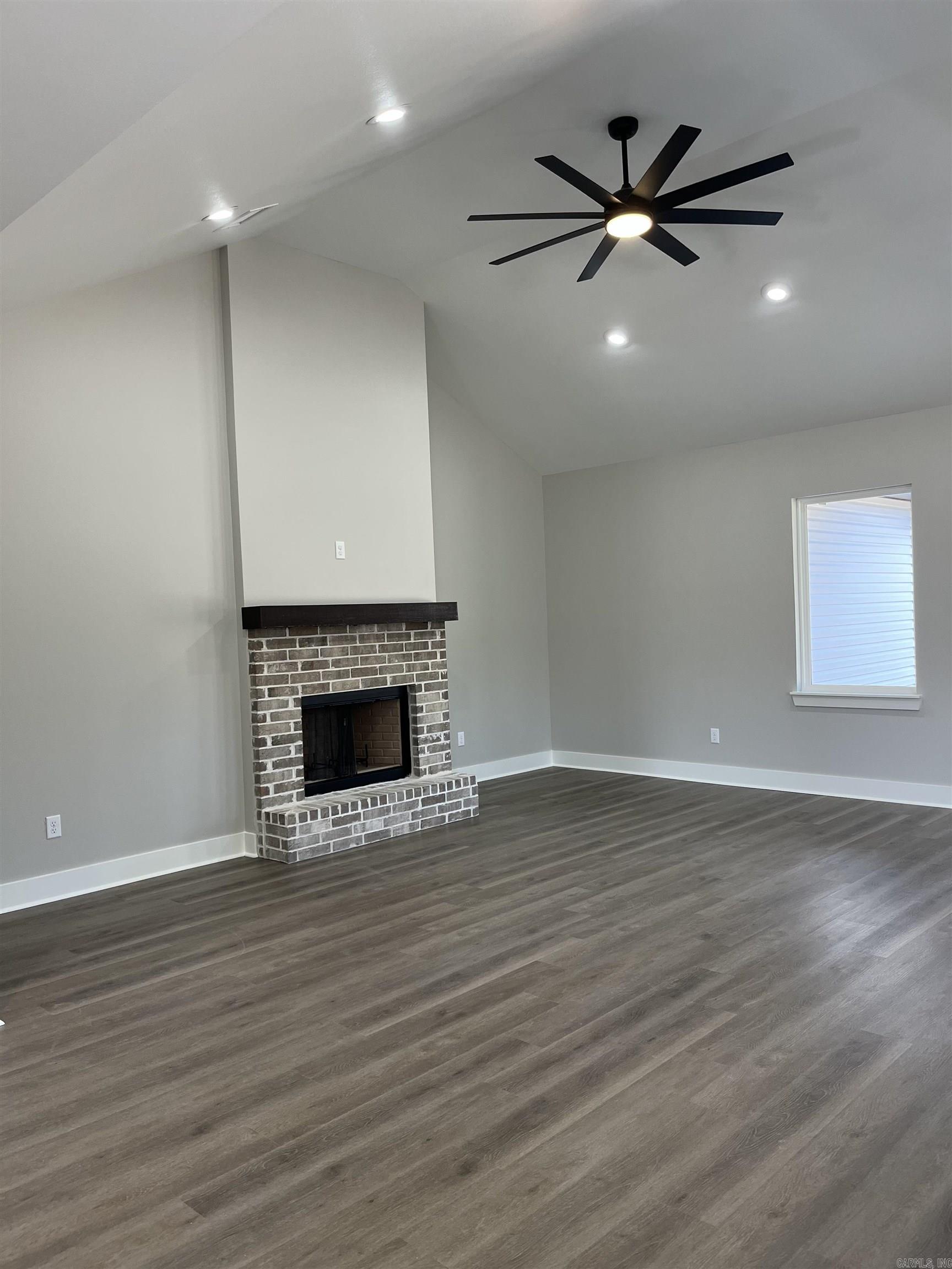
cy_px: 634
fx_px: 953
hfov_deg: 53.1
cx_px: 476
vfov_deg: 67.3
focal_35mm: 26
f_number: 1.6
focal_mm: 5.1
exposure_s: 1/120
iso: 100
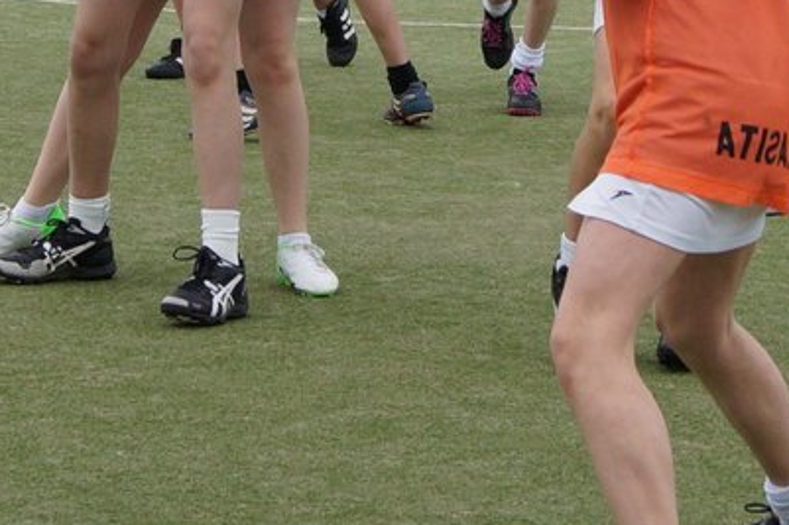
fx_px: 2942
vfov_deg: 10.0
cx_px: 478
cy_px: -210
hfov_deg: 15.3
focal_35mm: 134
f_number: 6.3
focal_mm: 35
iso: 320
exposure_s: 1/1000
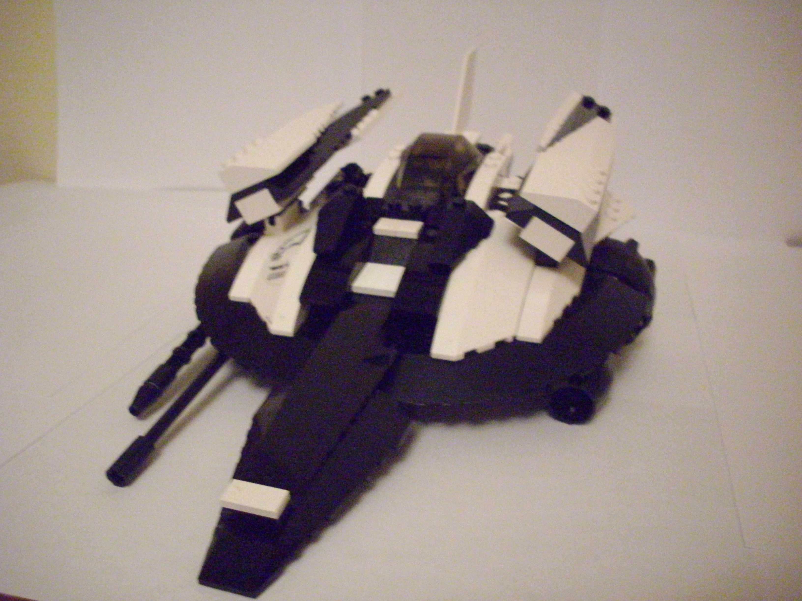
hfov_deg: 50.1
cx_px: 401
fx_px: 857
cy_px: 300
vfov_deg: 38.7
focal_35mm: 37
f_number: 2.8
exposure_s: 1/30
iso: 1000
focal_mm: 6.2
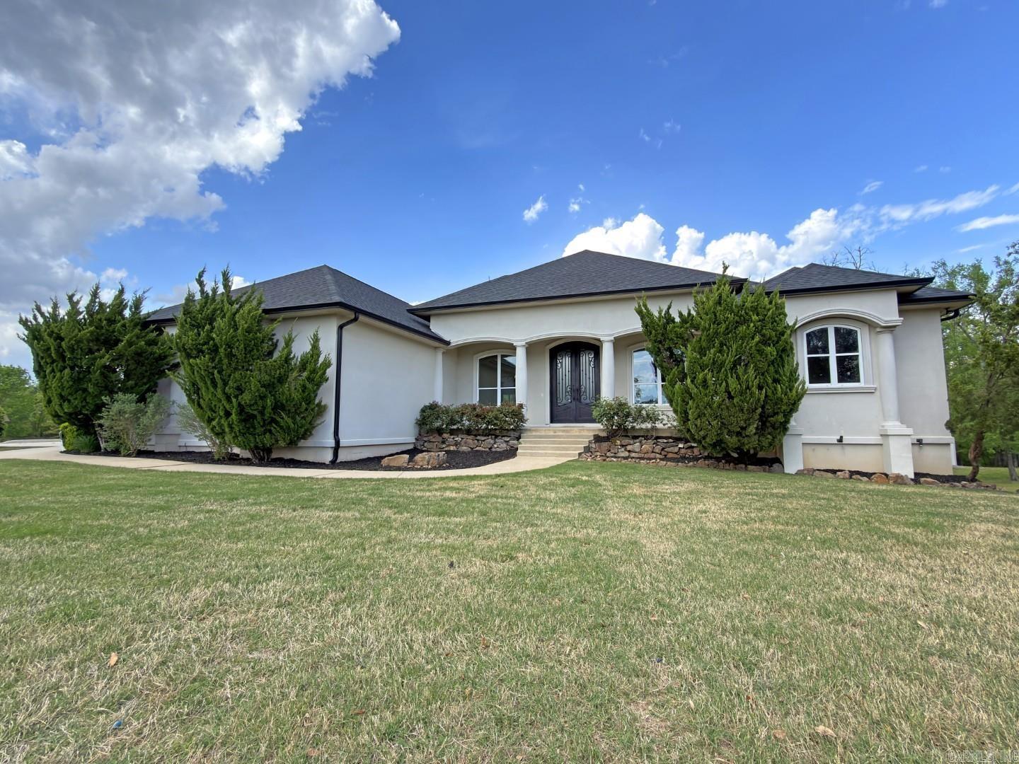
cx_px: 510
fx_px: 412
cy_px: 382
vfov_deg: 85.7
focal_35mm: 14
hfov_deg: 102.1
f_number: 2.2
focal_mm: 2.22
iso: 25
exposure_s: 1/391
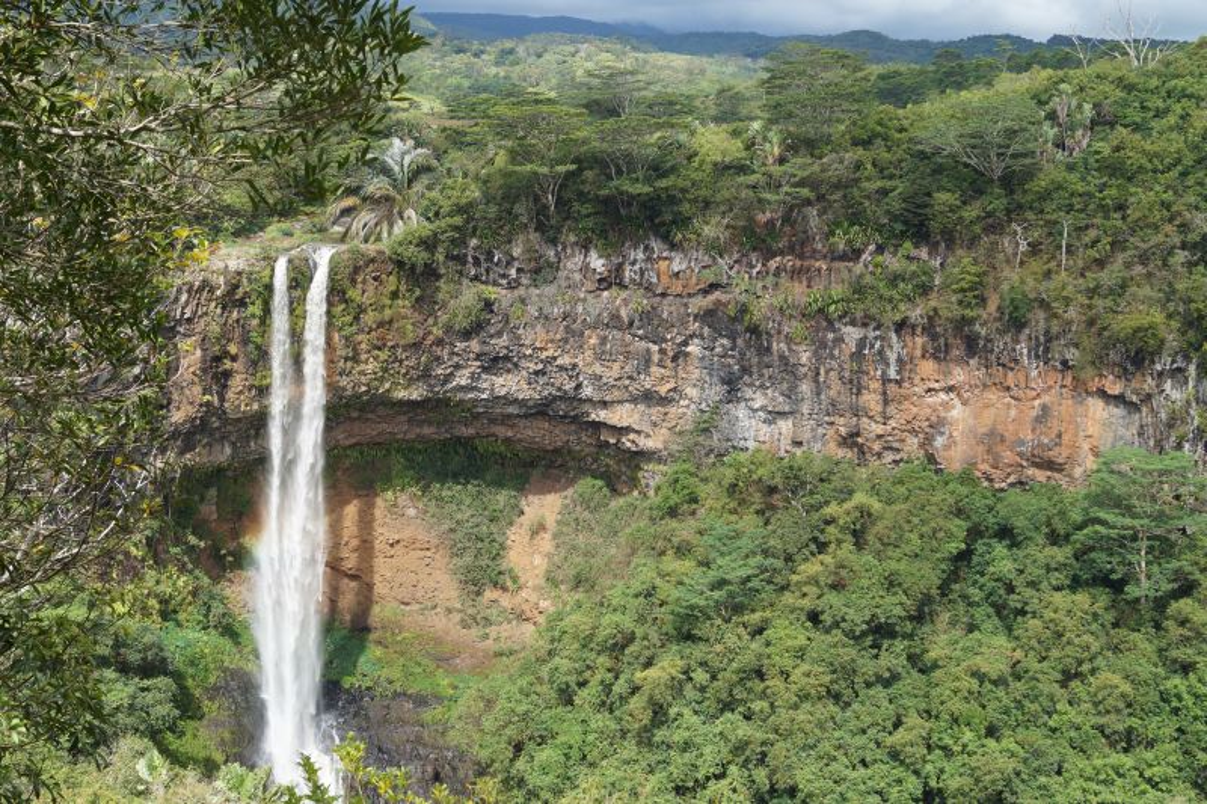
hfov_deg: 46.4
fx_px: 1408
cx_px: 604
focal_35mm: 42
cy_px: 402
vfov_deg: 31.9
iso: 100
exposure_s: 1/160
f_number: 7.1
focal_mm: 28
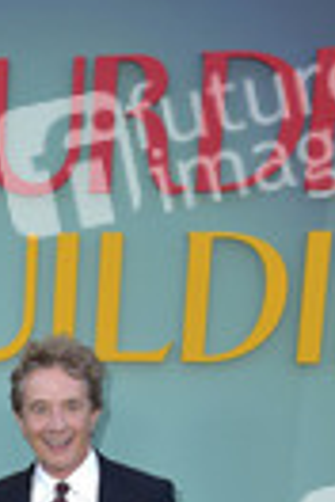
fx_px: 1605
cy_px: 719
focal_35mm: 115
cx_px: -154
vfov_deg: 16.4
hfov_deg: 11.5
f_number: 6.3
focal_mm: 38
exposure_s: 1/250
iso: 400
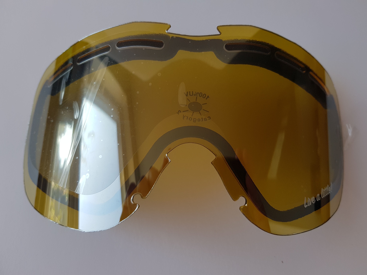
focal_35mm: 26
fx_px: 276
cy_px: 138
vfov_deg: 53.1
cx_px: 184
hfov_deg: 67.3
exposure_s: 1/195
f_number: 1.7
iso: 40
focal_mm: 4.2
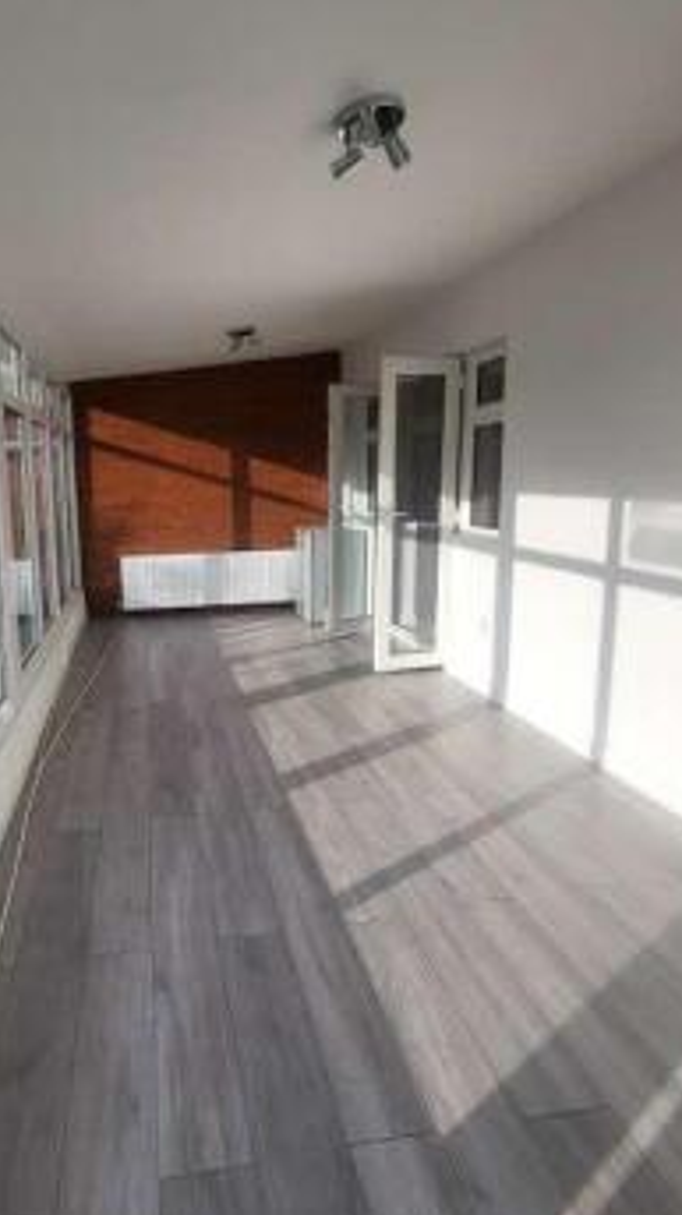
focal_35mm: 18
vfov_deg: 92.6
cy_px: 567
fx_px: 580
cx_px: 230
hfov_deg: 59.6
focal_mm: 1.74
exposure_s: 1/580
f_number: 2.2
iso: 32
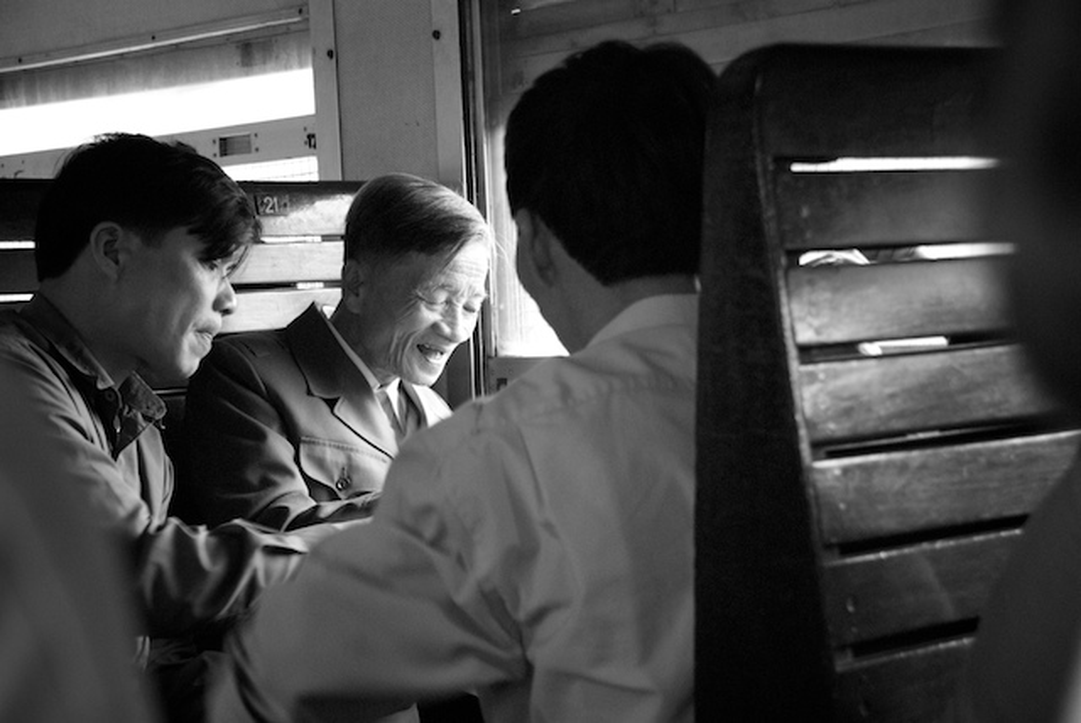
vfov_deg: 18.2
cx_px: 540
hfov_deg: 27.0
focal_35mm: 75
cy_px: 362
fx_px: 2254
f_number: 5
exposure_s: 1/25
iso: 1600
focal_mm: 50
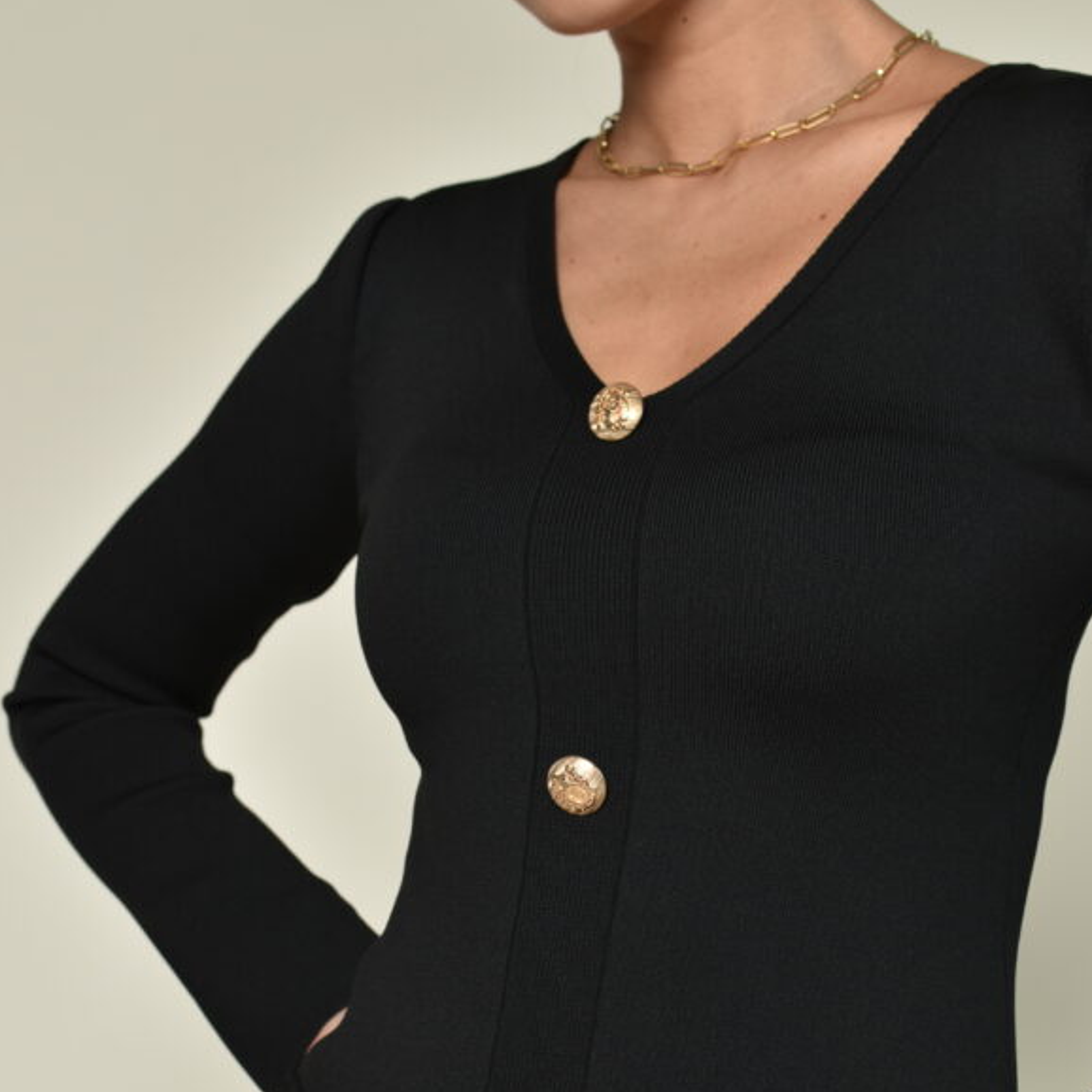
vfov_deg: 21.7
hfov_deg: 22.0
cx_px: 544
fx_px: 2811
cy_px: 882
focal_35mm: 79
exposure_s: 1/200
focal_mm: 35
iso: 100
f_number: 4
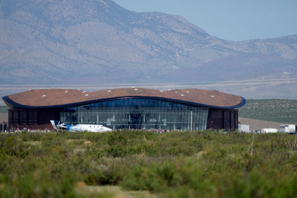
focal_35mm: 600
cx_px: 148
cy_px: 99
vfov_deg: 2.3
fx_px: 4952
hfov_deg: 3.4
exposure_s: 1/4000
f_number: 6.3
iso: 800
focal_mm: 600
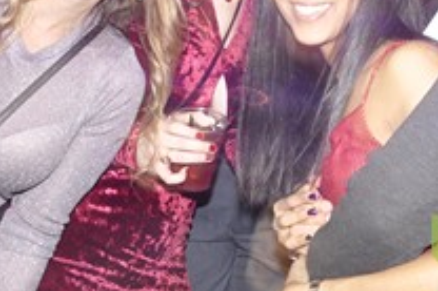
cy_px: -52
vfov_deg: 12.9
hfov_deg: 19.6
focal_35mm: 103
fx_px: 1251
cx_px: 358
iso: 400
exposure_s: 1
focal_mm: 26
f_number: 5
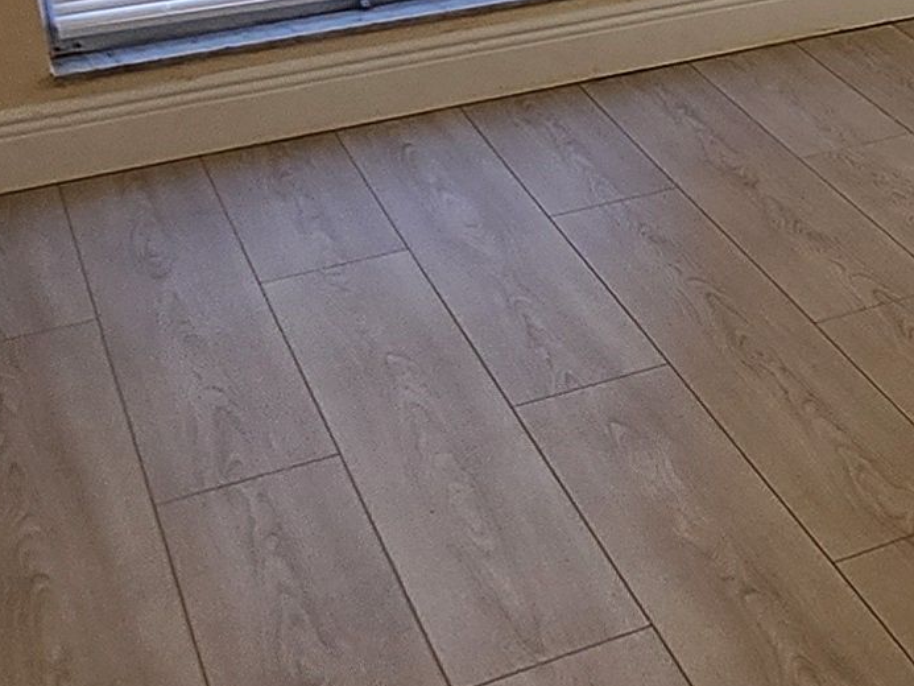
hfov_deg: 19.4
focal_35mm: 75
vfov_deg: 18.7
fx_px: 1981
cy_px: -123
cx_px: 1654
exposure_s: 1/120
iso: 40
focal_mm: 1.7
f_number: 2.2
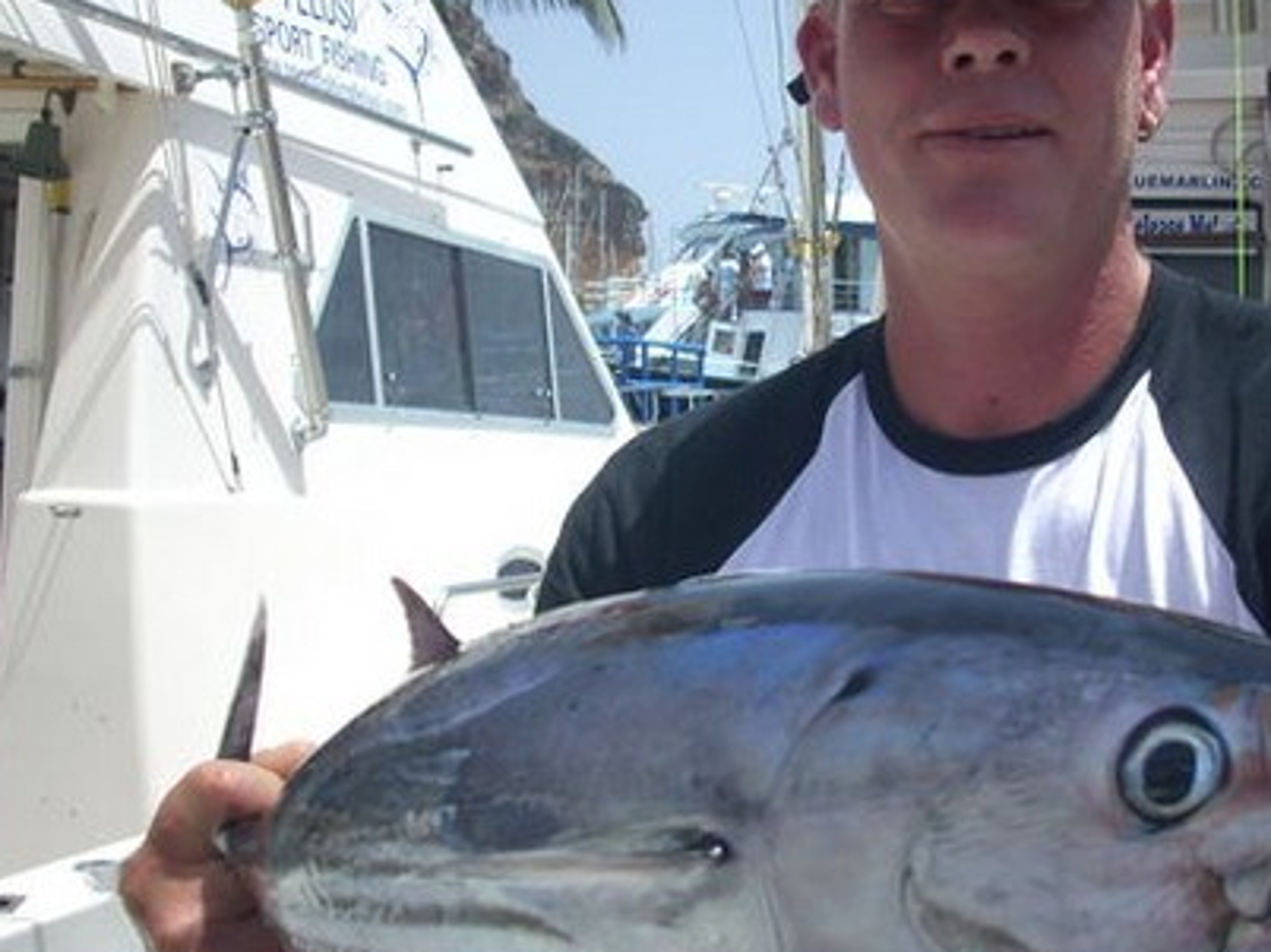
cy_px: 430
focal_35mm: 58
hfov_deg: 33.0
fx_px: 2128
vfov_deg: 25.2
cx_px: 819
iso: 64
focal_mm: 6.2
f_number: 5.6
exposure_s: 1/261
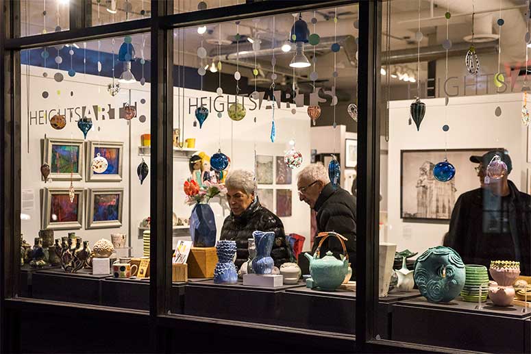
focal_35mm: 52
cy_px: 177
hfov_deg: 38.2
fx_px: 767
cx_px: 266
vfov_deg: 26.0
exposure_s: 1/125
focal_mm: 52
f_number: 5.6
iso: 1250
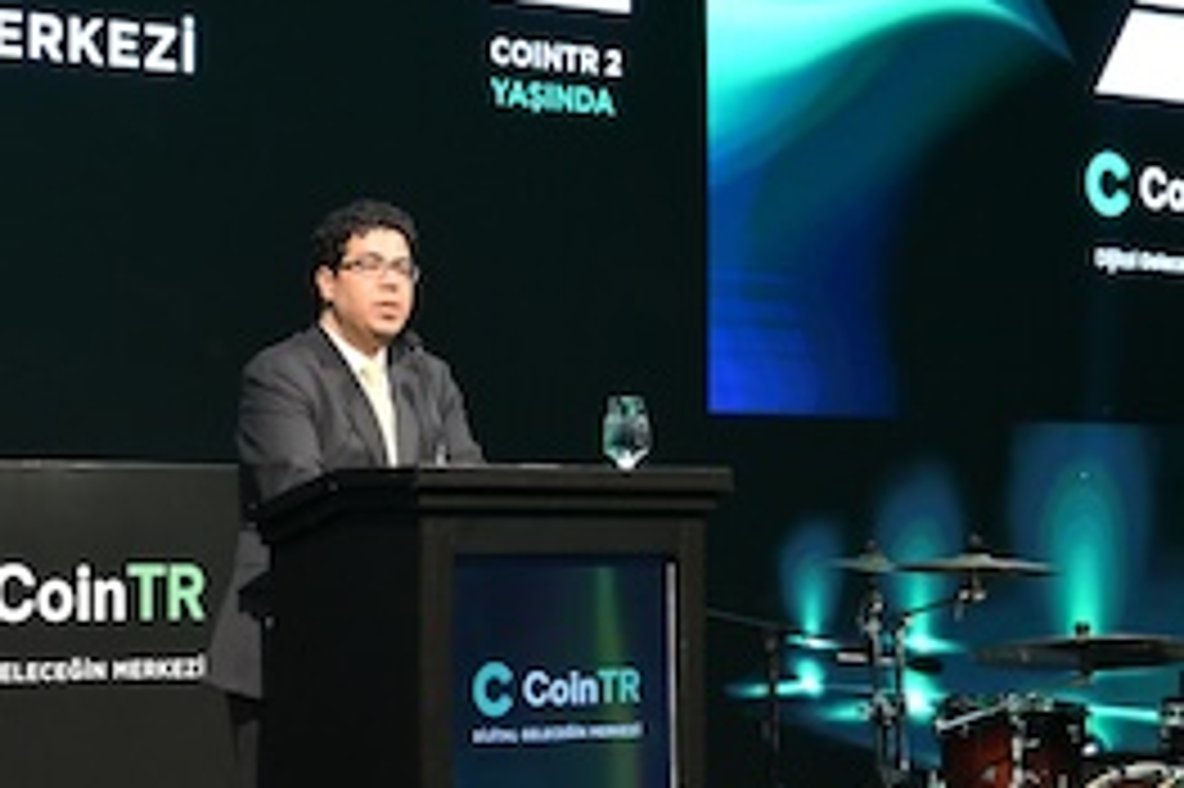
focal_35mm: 114
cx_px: 401
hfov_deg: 17.9
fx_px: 3747
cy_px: 293
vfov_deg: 12.0
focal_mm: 50
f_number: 5.6
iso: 2000
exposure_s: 1/125
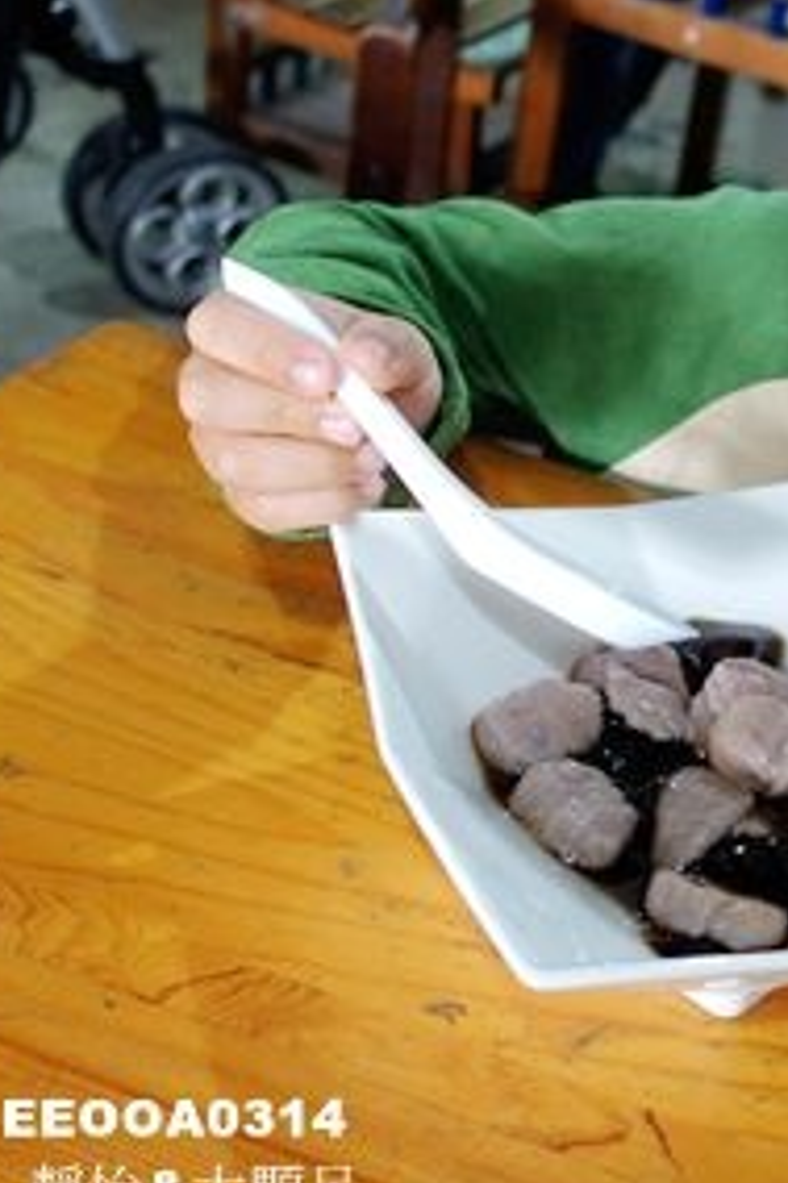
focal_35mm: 55
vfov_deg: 36.0
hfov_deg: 22.1
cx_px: 1026
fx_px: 1808
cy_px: 427
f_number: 1.8
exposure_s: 1/30
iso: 400
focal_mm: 8.8
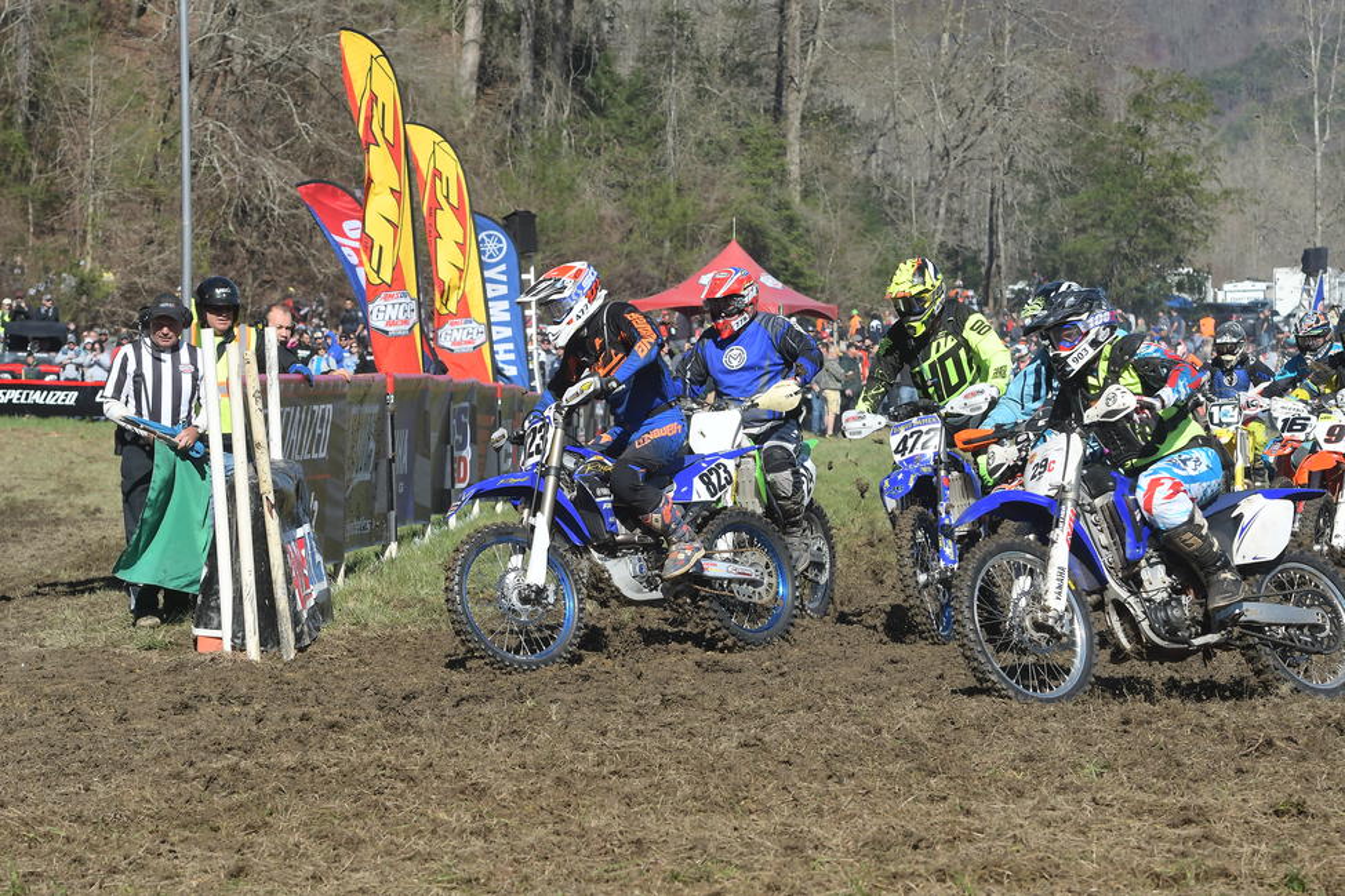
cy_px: 448
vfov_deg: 11.1
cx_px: 672
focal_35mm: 123
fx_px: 4595
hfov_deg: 16.7
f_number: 5.6
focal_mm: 82
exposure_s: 1/1600
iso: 320
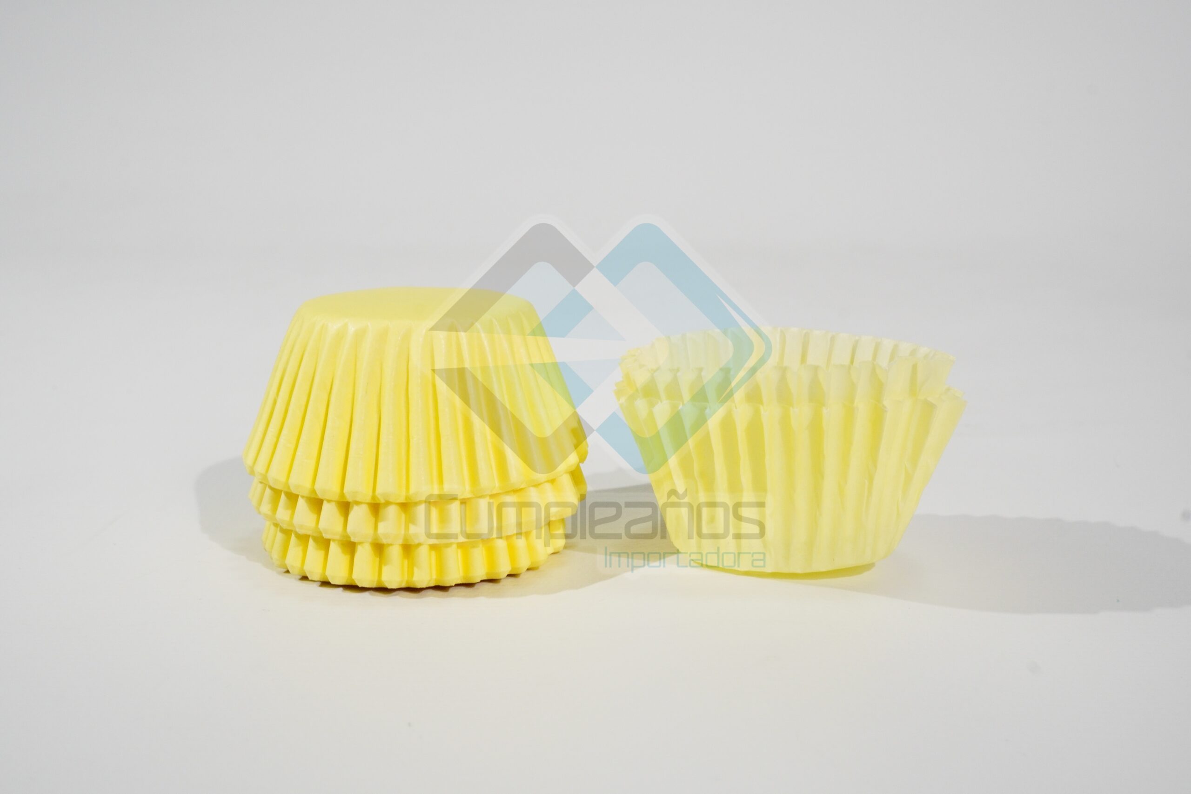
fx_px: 1588
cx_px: 596
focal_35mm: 48
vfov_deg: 28.1
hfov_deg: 41.1
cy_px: 397
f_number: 16
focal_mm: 32
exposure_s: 1/30
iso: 640
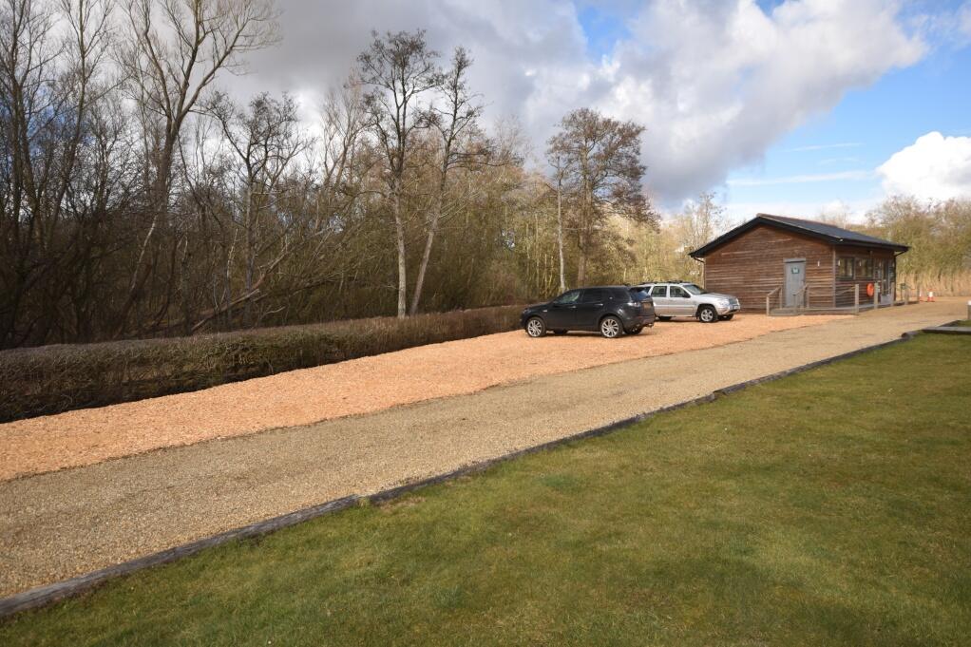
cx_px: 486
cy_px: 324
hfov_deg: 81.2
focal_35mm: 21
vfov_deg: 59.5
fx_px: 566
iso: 100
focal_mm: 14
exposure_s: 1/200
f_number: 7.1
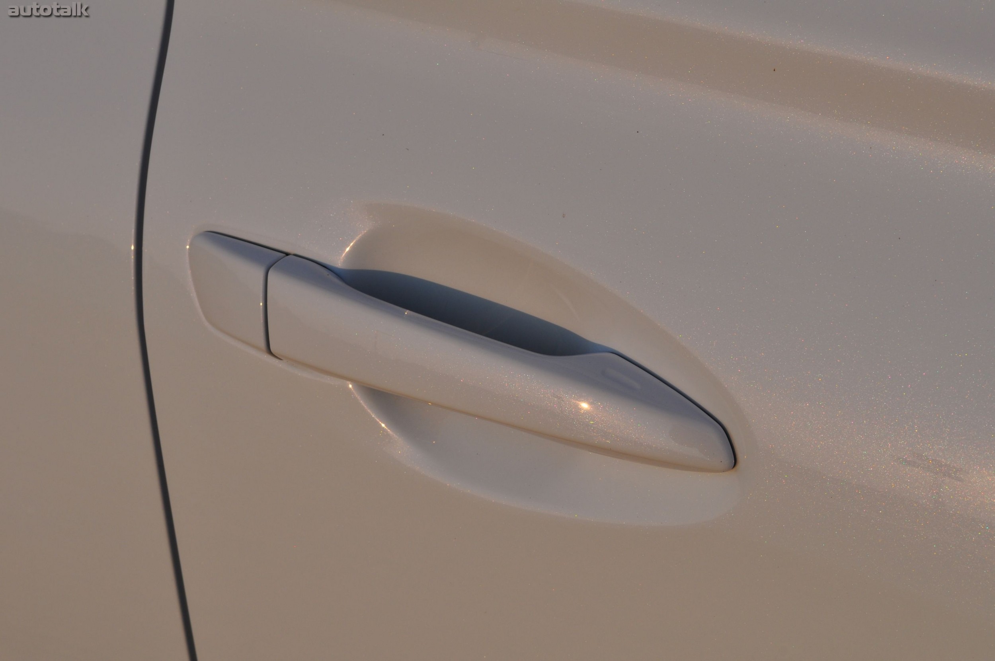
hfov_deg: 29.9
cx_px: 498
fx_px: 1864
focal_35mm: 68
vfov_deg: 20.1
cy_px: 330
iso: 200
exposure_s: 1/500
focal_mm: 45
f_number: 11
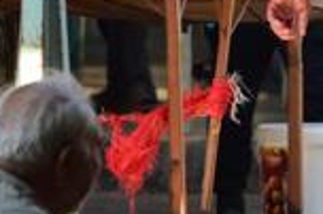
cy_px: 199
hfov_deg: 2.0
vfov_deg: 1.4
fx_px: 9070
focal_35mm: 1012
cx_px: 468
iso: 2500
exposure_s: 1/2000
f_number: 5.6
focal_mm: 250
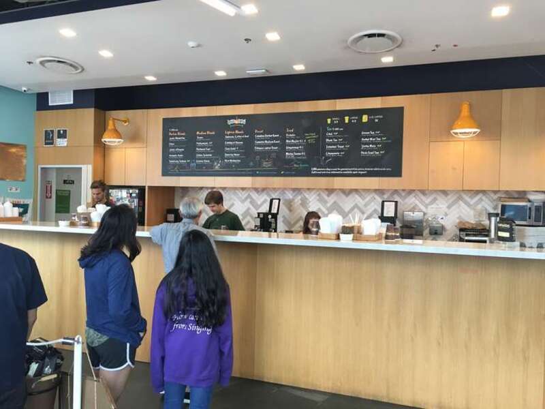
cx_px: 272
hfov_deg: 61.7
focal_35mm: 29
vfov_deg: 48.2
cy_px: 204
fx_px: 457
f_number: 2.2
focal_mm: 4.15
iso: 40
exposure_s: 1/30
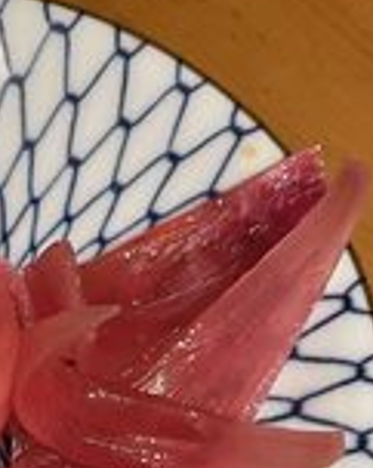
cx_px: 52
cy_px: 422
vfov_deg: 27.3
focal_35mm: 67
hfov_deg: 22.3
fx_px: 927
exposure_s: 1/50
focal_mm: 4.2
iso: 100
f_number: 1.6
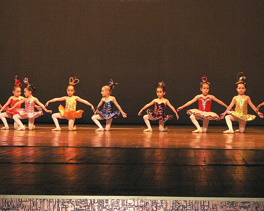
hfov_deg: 14.2
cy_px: 106
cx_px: 134
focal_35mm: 136
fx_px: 1063
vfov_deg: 11.4
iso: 400
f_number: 3.2
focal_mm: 21.6
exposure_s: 1/60
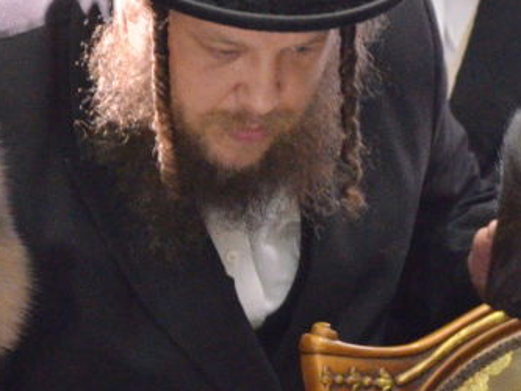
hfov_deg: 1.7
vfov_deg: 1.3
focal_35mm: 1151
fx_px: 17330
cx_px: 280
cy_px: 364
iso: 3200
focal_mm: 260
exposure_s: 1/100
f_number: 5.6
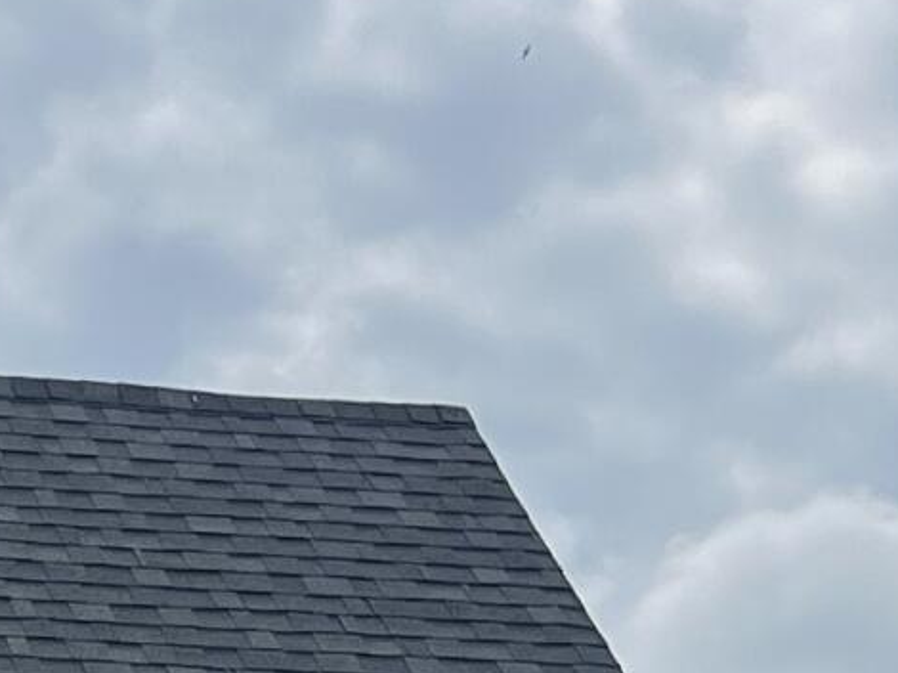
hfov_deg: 11.4
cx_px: -459
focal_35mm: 166
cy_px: 1298
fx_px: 4304
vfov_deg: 8.5
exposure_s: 1/6494
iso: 50
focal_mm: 5.1
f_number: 1.6
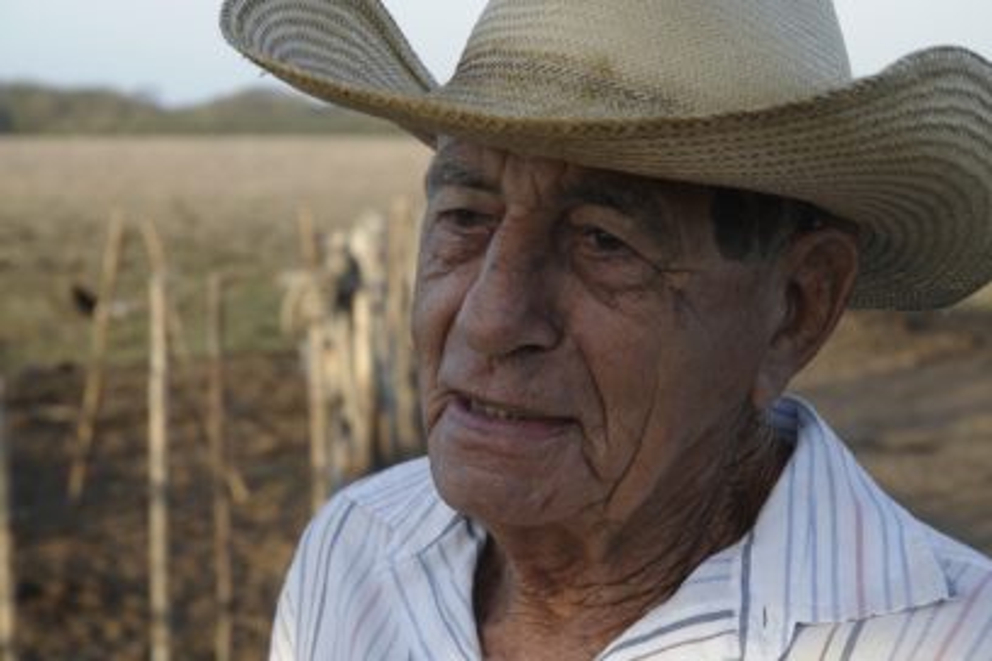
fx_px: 2893
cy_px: 330
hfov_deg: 19.5
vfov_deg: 13.0
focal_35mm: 105
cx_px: 496
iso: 800
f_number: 9
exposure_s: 1/320
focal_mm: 70
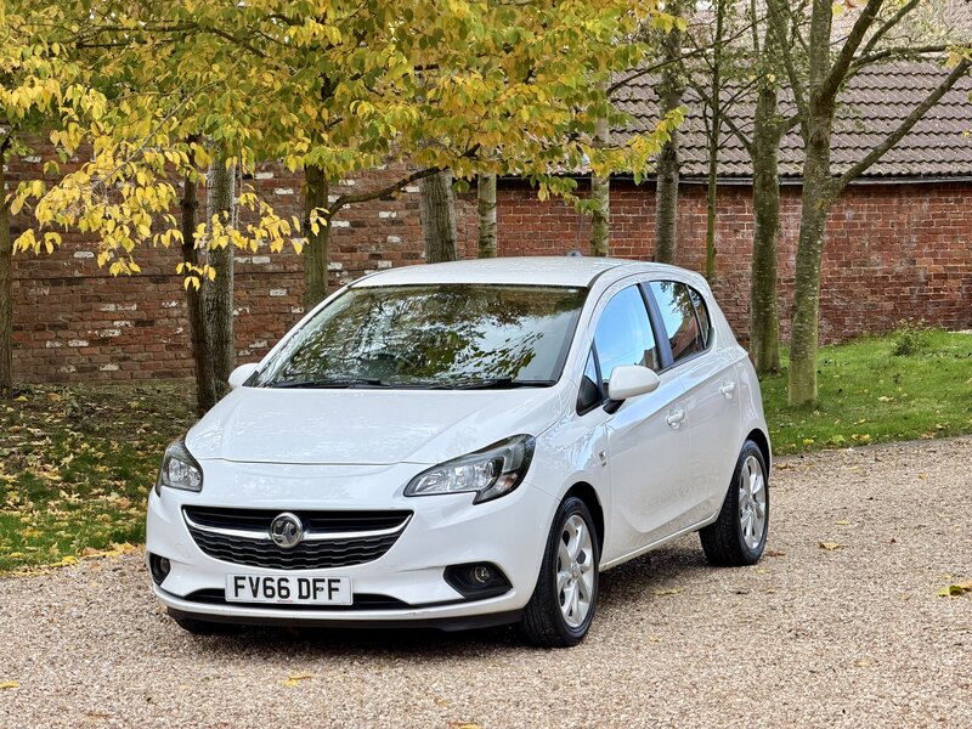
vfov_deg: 14.8
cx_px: 486
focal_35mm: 100
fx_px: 2808
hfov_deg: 19.6
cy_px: 364
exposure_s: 1/121
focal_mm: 16.89
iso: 64
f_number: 2.8
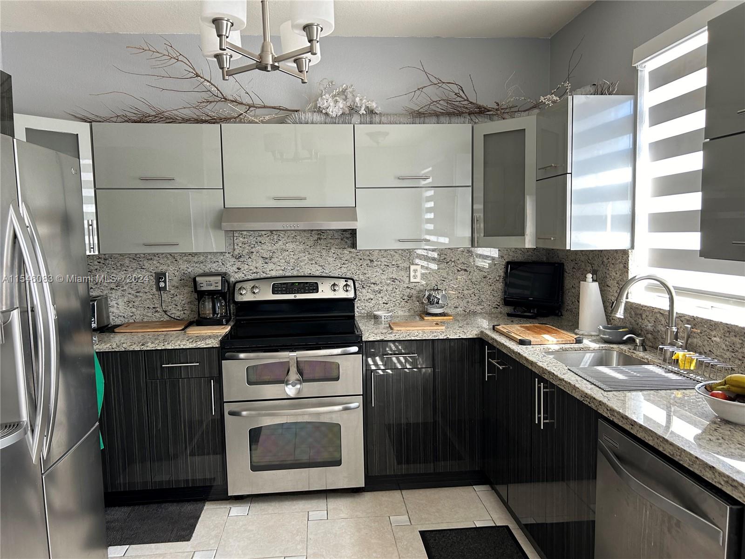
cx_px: 372
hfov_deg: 67.3
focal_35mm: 26
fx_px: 560
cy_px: 280
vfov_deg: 53.1
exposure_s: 1/121
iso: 100
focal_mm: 5.7
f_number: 1.5
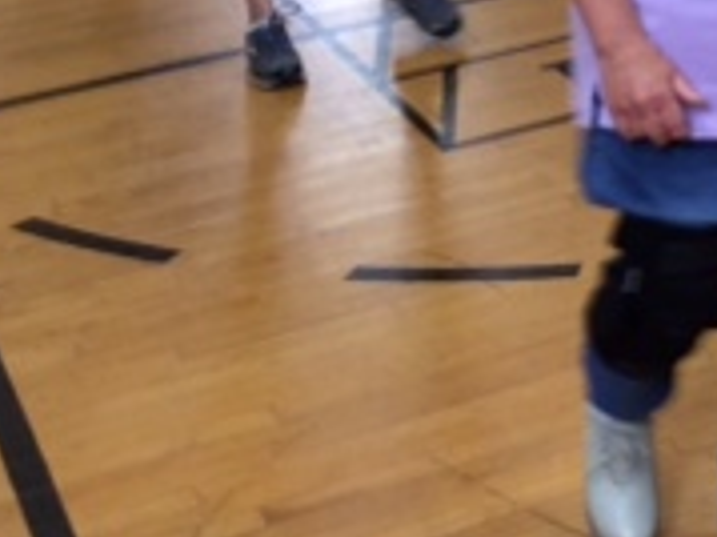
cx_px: 965
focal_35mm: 118
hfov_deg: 15.8
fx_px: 2442
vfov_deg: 11.8
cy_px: -361
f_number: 2.4
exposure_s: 1/24
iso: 50
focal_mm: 3.3
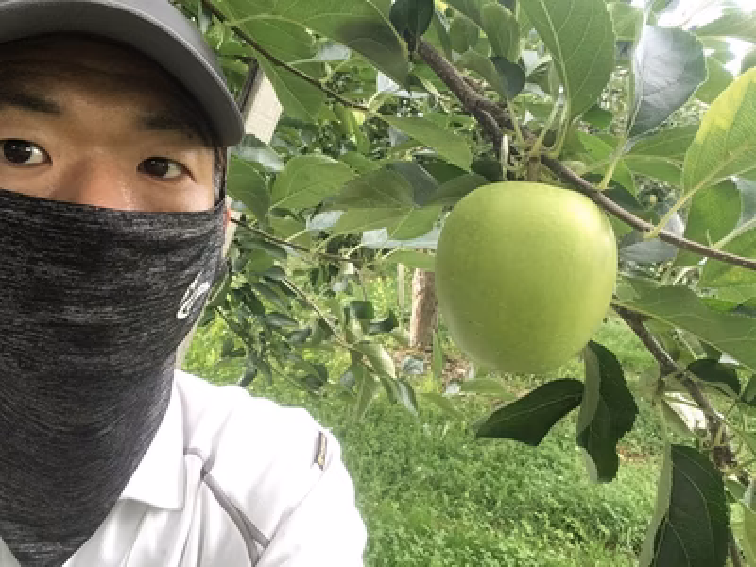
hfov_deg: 58.4
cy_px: 284
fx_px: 677
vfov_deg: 45.4
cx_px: 378
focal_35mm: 31
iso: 80
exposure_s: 1/120
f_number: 2.4
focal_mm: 2.15
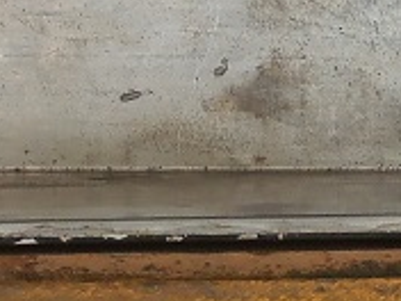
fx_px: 2328
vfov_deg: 7.4
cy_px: 87
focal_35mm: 201
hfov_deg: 9.8
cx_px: 333
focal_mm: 5.93
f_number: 3.6
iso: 80
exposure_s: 1/40
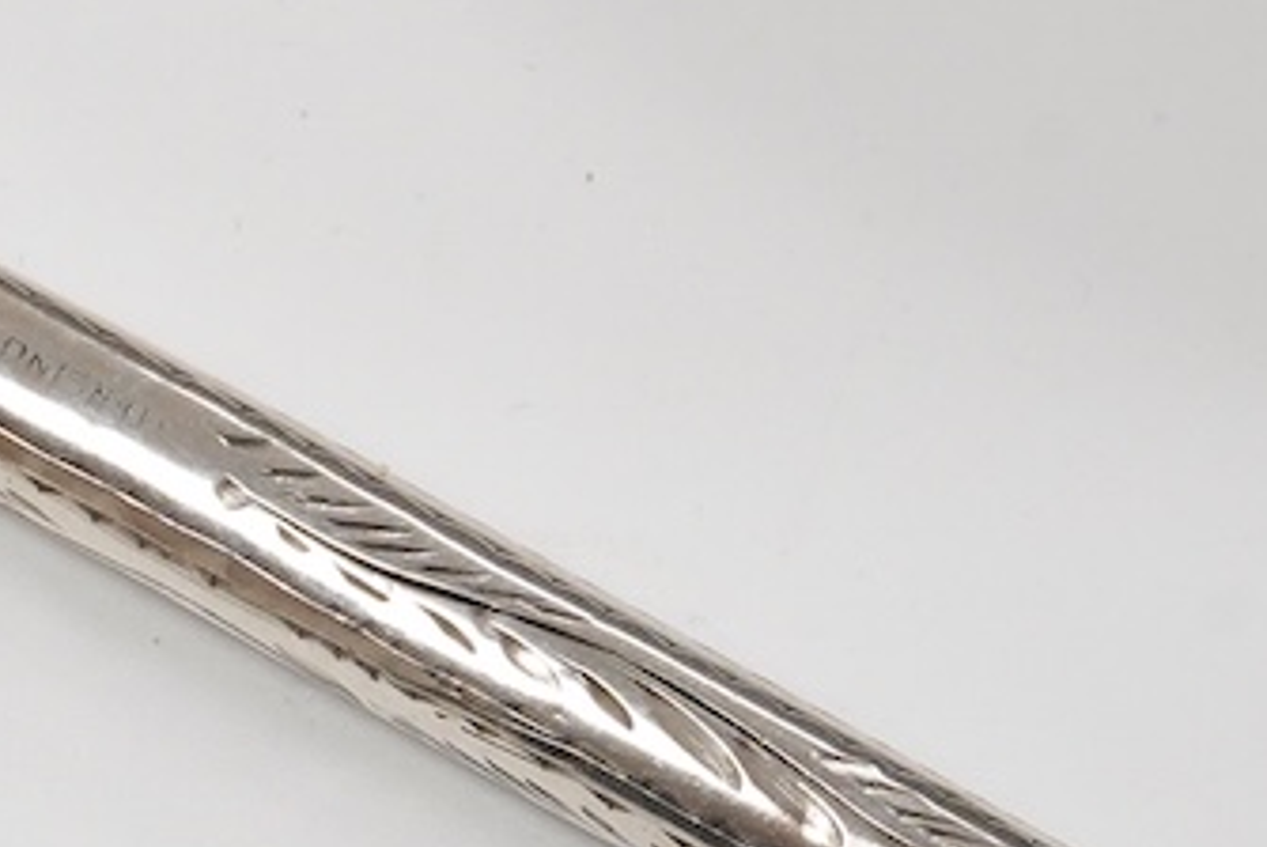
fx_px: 5319
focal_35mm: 151
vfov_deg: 9.1
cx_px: 410
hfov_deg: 13.6
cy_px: 643
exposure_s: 1/100
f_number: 18
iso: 2500
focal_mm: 30
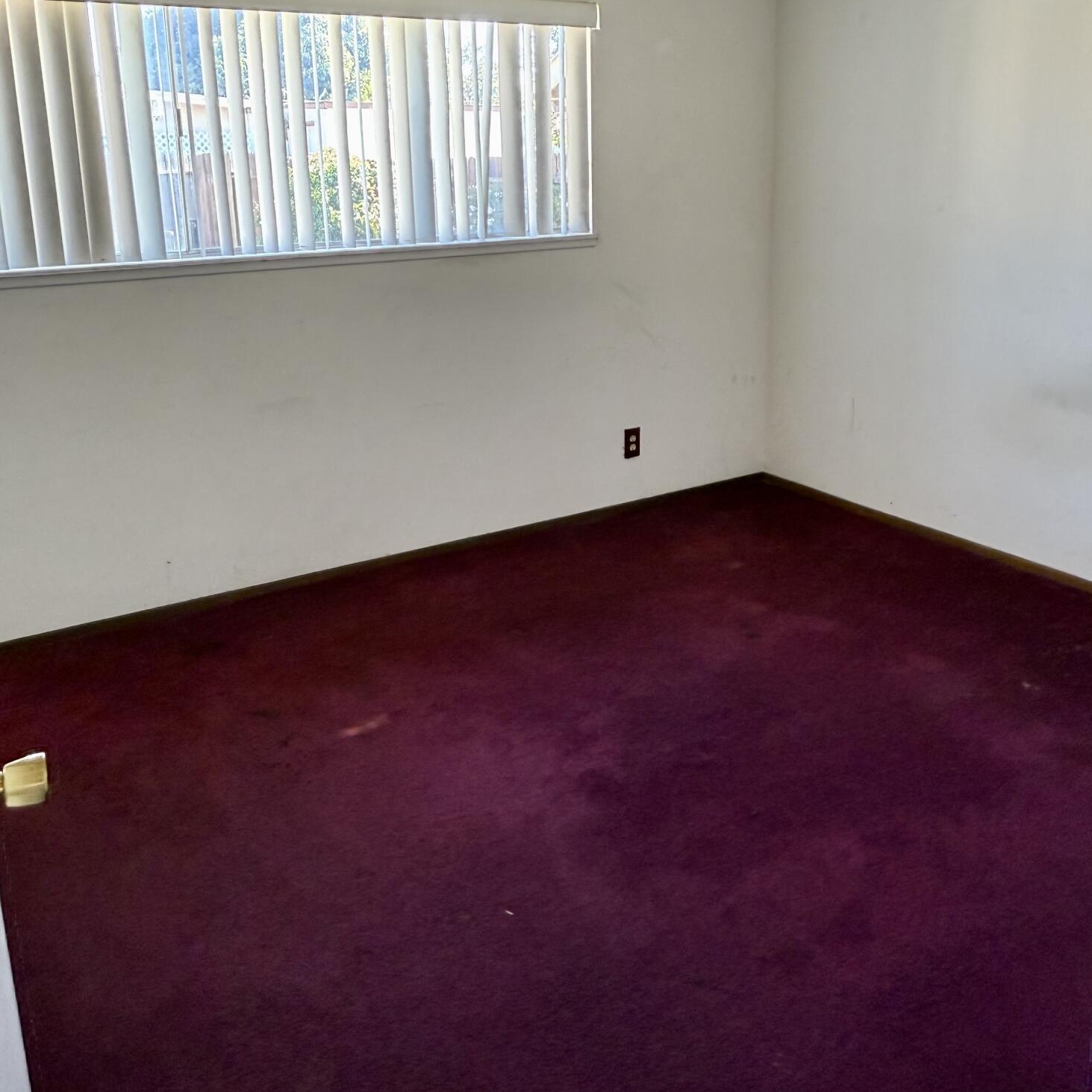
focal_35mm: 29
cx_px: 547
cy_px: 452
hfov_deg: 55.6
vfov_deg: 55.3
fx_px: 1035
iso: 200
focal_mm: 2.22
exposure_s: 1/60
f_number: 2.2
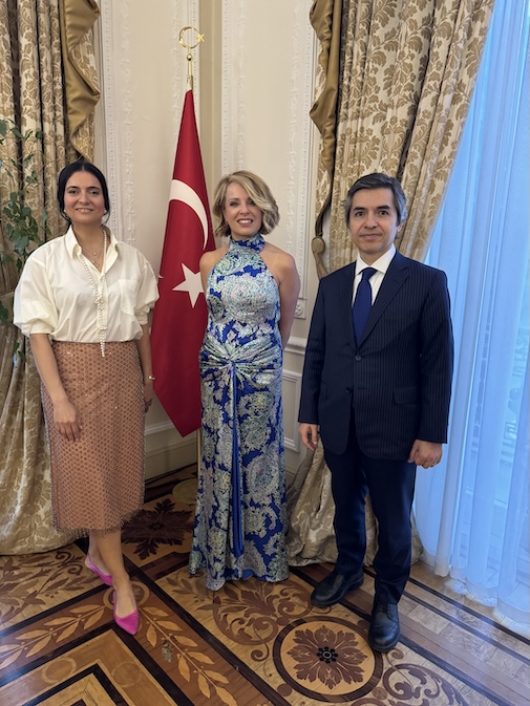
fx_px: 490
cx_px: 265
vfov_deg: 71.6
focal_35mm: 24
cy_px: 353
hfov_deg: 56.8
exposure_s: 1/33
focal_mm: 6.76
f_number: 1.78
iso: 640
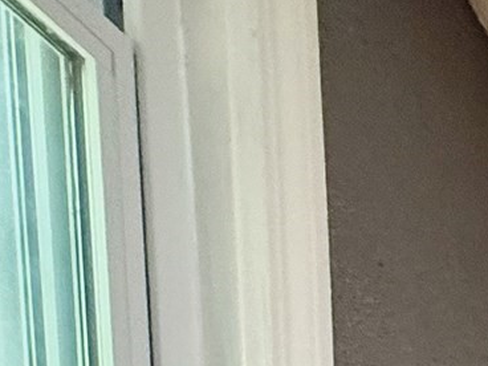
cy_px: 951
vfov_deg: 12.8
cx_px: 1186
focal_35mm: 78
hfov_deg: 14.8
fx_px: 1100
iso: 400
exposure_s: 1/60
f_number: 2.2
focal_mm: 2.22
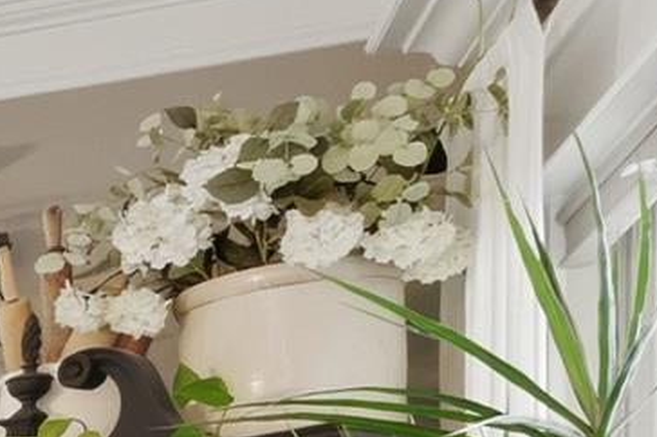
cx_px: -1334
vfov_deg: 11.3
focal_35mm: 110
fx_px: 2006
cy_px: 848
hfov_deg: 11.2
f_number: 9
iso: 250
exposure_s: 1/125
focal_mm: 16
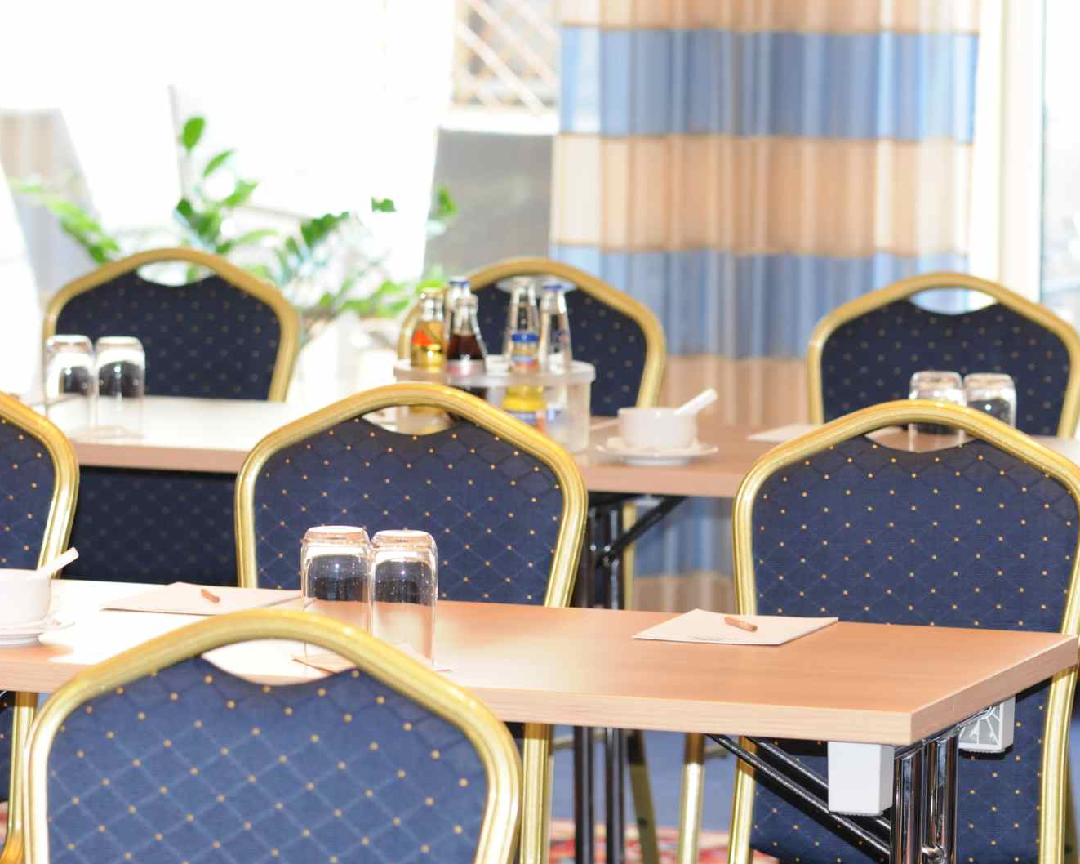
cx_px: 478
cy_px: 433
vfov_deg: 8.7
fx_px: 5707
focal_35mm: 179
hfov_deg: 10.8
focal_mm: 105
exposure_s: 1/80
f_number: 5
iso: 800
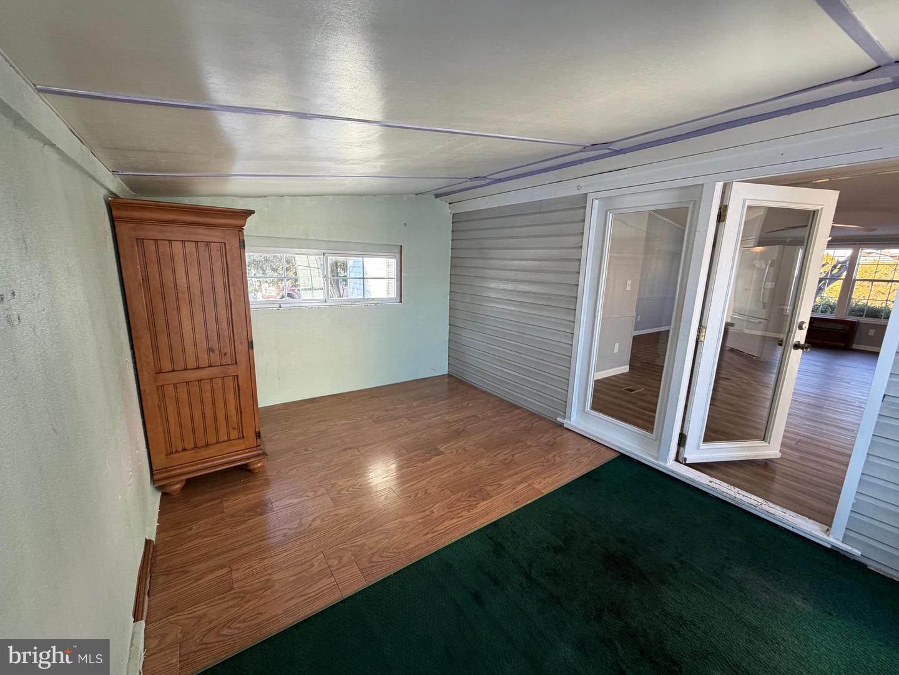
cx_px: 450
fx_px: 364
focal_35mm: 14
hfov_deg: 102.1
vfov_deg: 85.7
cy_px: 338
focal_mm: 2.22
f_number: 2.2
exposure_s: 1/121
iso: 125
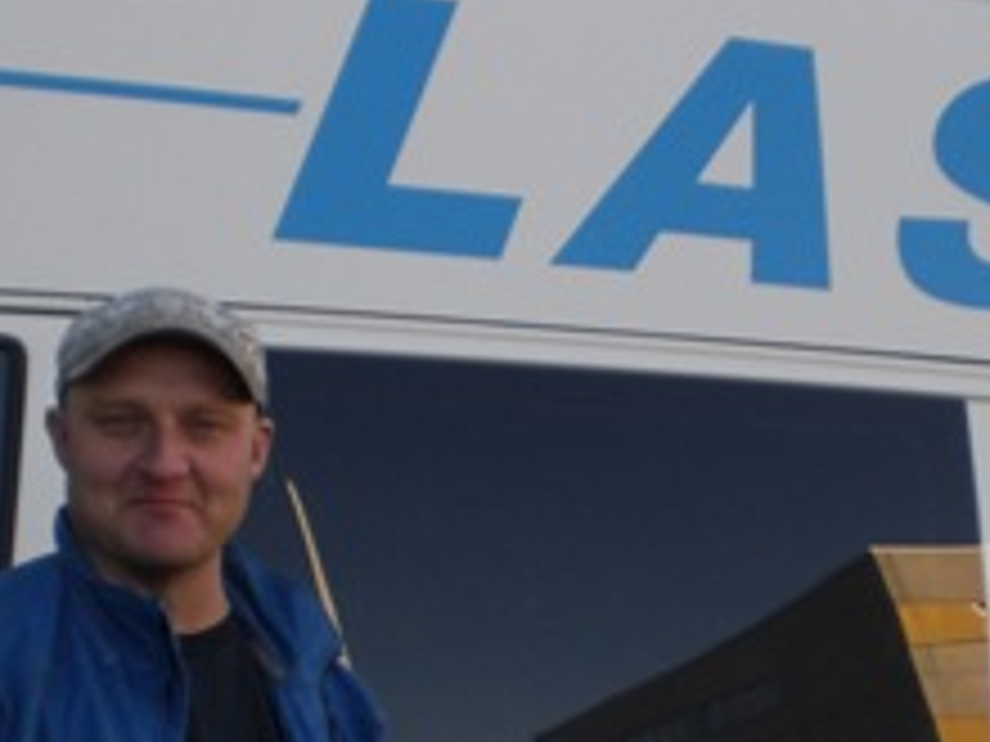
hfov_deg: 21.2
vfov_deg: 15.5
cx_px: 695
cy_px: 868
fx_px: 2631
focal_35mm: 92
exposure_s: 1/200
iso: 50
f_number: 3.1
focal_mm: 6.3
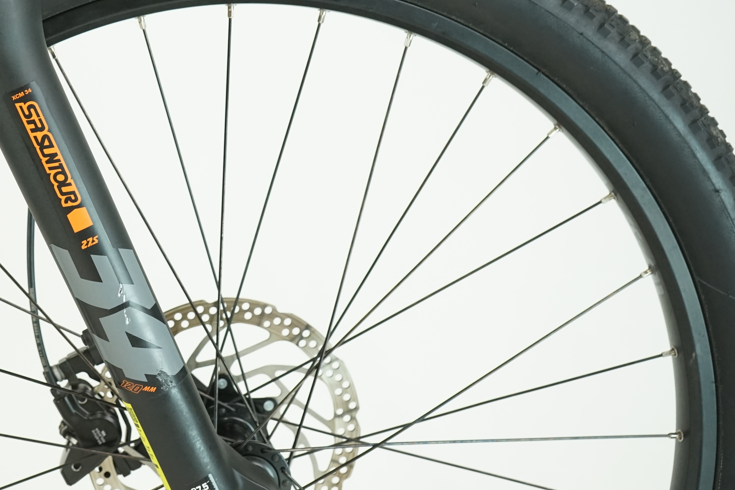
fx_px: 1511
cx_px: 57
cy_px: 110
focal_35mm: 74
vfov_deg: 18.3
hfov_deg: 26.3
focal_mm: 40
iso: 1600
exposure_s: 1/200
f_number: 5.6
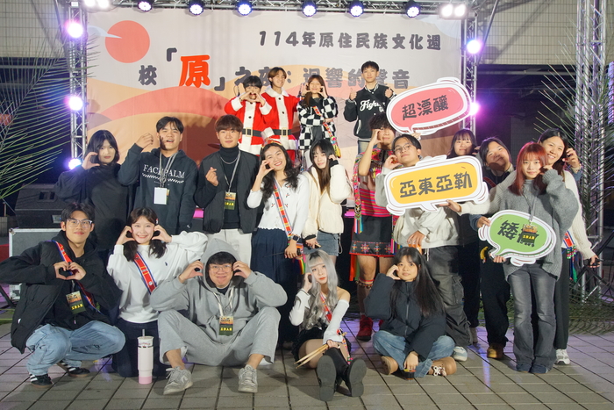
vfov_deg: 31.9
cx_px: 307
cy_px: 205
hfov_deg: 46.4
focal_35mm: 42
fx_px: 716
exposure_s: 1/125
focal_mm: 28
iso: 2000
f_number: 5.6
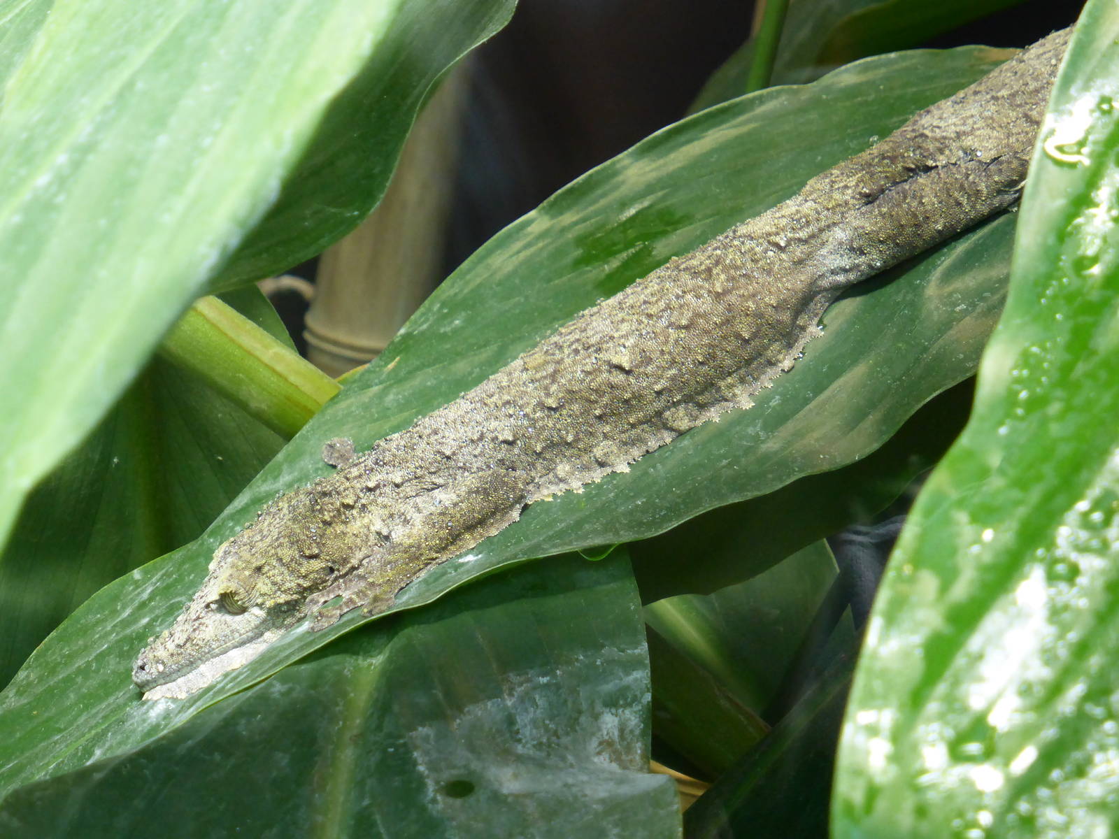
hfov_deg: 14.7
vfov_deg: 11.1
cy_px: 420
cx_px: 560
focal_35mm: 134
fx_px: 4332
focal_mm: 21.8
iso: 400
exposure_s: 1/50
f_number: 5.4
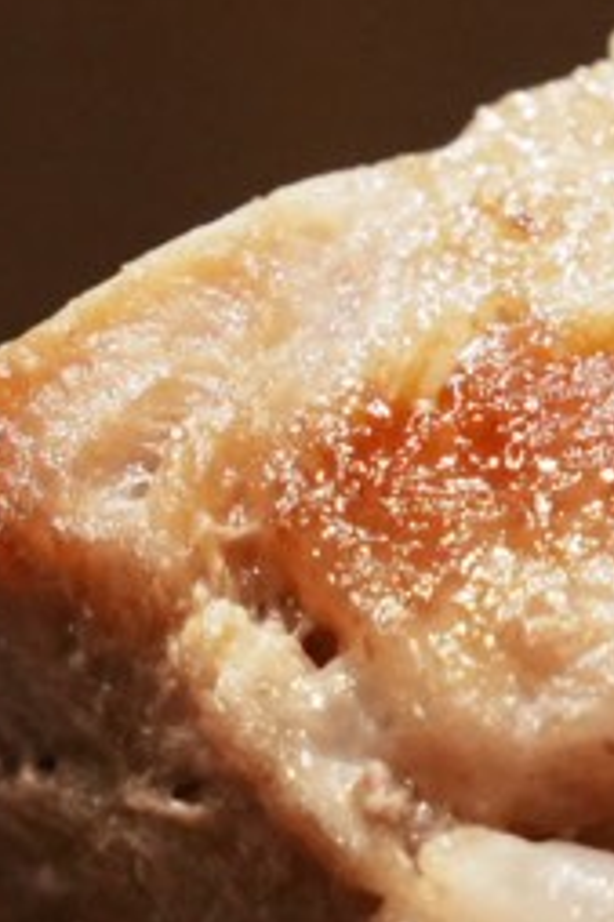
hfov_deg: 3.1
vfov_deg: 4.6
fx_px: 11425
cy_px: 450
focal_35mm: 446
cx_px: 1203
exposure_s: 1/125
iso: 4000
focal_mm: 70
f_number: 6.3
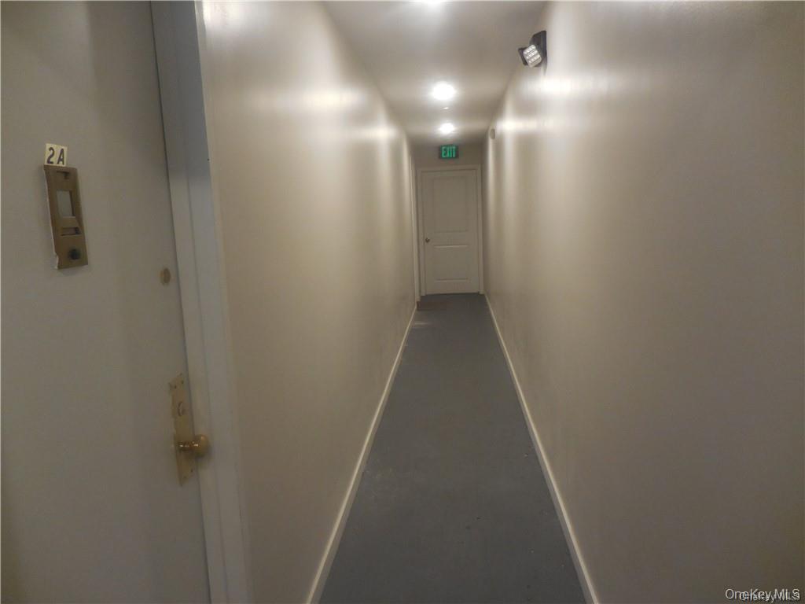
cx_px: 402
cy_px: 302
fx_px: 581
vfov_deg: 54.9
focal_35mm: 25
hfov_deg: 69.4
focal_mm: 4.5
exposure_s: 1/30
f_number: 3.3
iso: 280
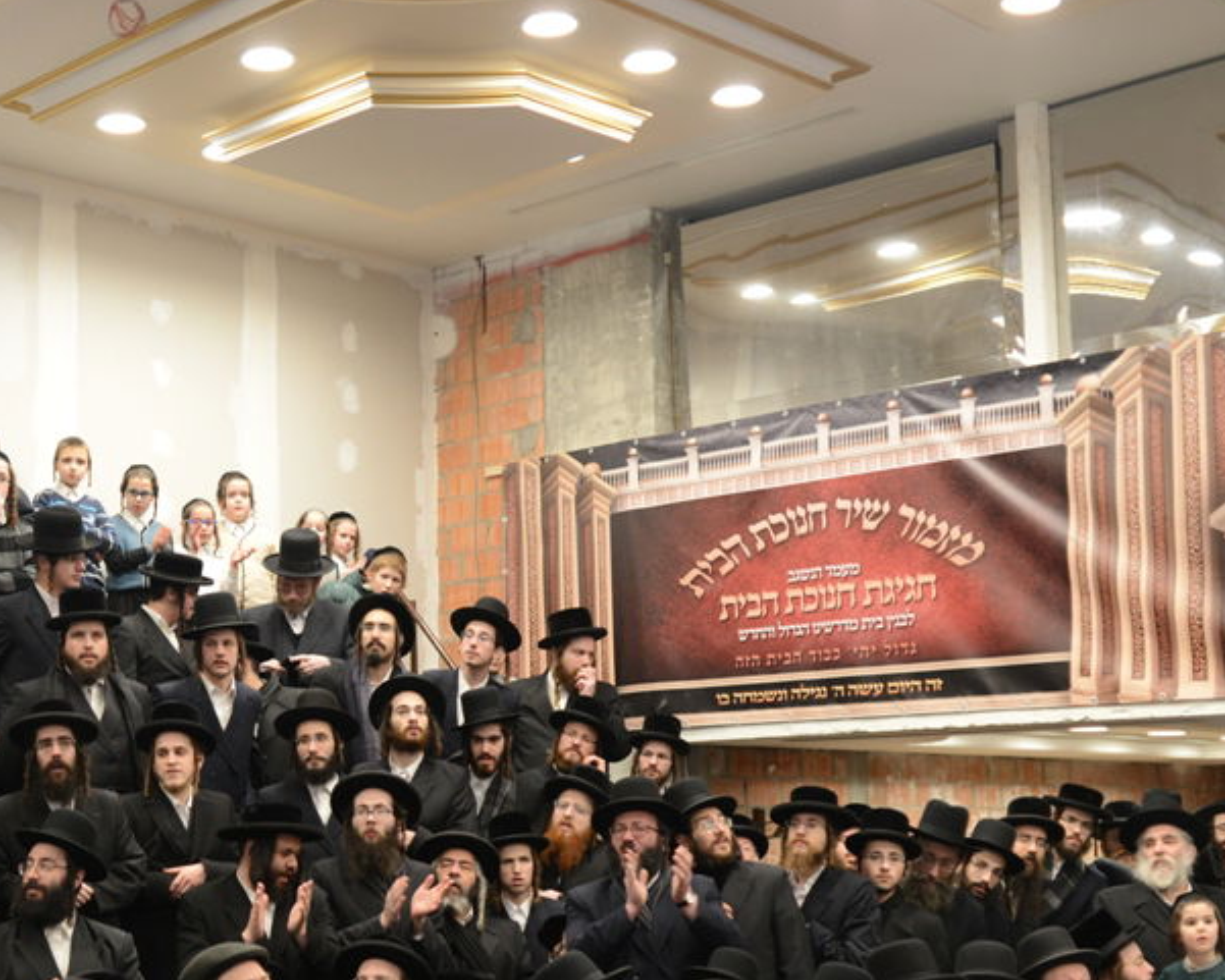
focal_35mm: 56
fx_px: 2031
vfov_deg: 26.9
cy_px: 686
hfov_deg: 33.1
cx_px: 349
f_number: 3.5
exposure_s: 1/200
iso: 1250
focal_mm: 35
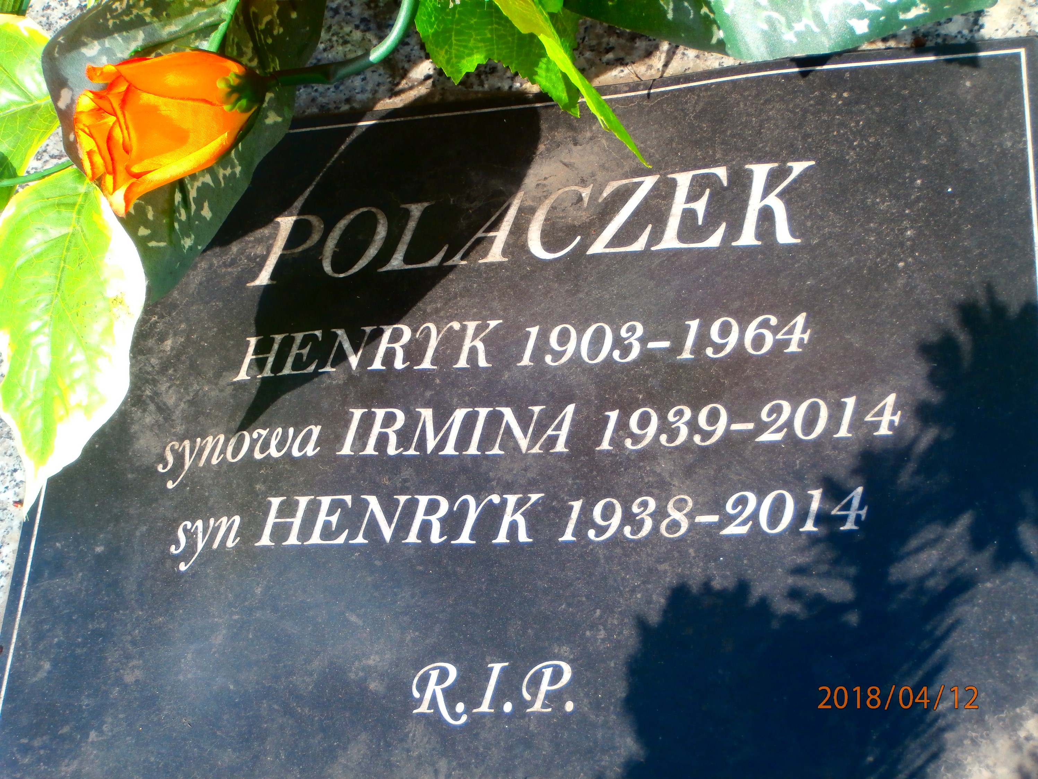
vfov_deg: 25.7
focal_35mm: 57
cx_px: 519
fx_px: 1709
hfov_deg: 33.8
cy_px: 390
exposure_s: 1/200
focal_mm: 10.11
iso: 100
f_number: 4.5
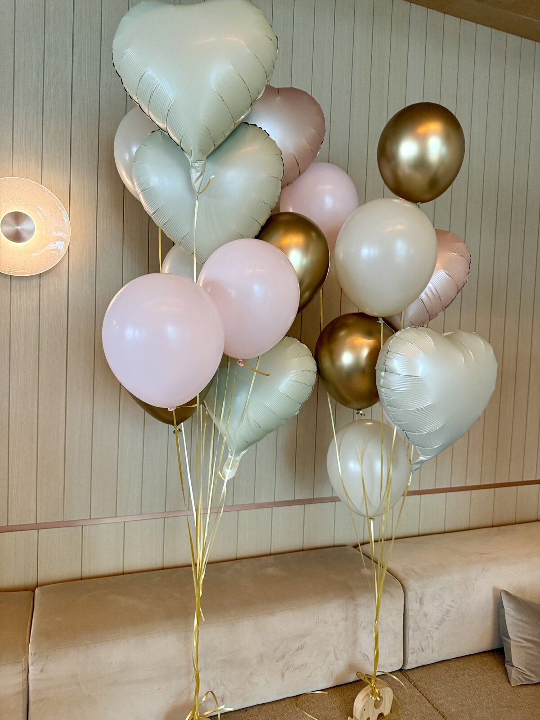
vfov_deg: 71.6
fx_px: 499
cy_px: 360
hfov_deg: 56.8
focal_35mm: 24
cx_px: 270
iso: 400
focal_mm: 6.76
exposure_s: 1/60
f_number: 1.78
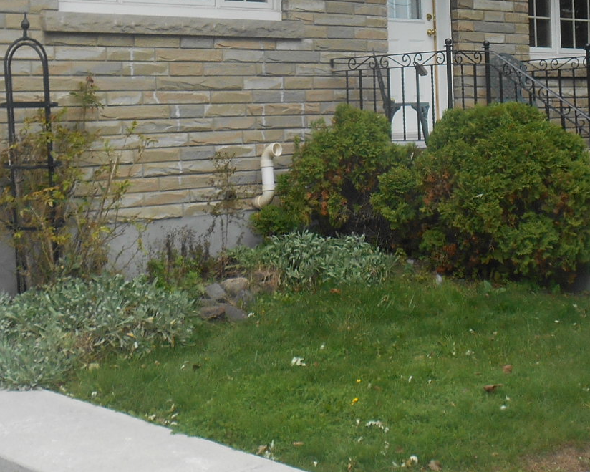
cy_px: 52
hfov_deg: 27.1
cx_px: 339
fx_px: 1222
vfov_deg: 21.4
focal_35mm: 70
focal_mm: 4.7
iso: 80
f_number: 3.4
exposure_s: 1/200
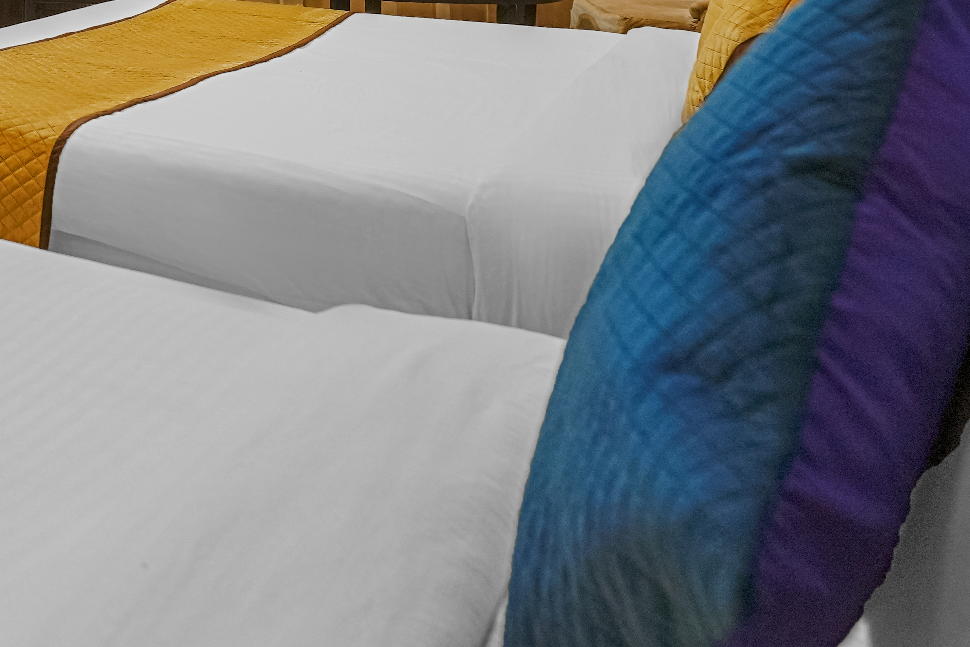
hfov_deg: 33.1
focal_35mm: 46
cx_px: -252
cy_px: -105
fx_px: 1239
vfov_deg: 26.4
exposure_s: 1/40
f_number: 4
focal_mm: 16
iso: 640
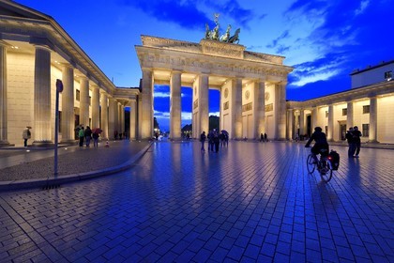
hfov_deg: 104.3
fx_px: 153
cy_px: 132
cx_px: 197
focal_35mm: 14
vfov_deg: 81.2
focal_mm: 14
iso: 3200
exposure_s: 1/60
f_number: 4.5
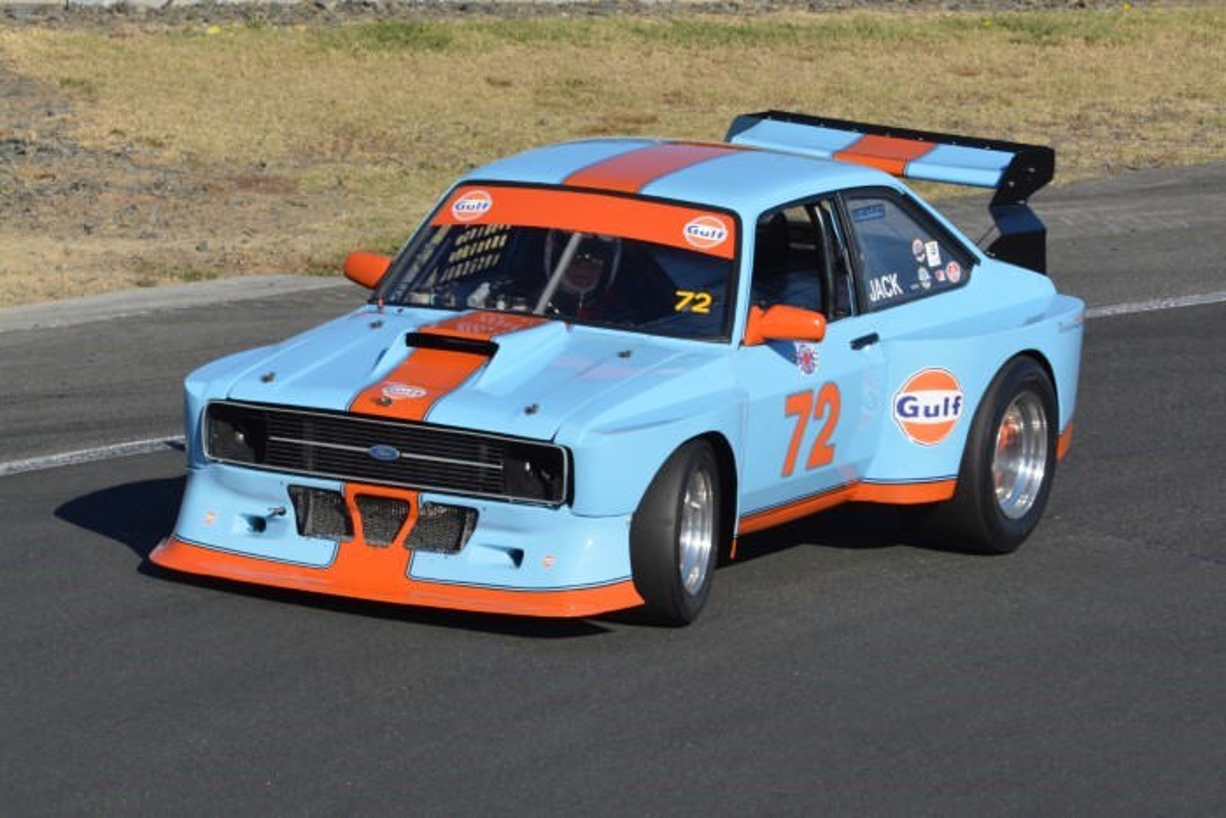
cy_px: 409
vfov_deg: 2.6
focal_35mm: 525
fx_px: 17882
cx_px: 613
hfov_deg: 3.9
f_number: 11
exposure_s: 1/1000
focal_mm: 350
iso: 640
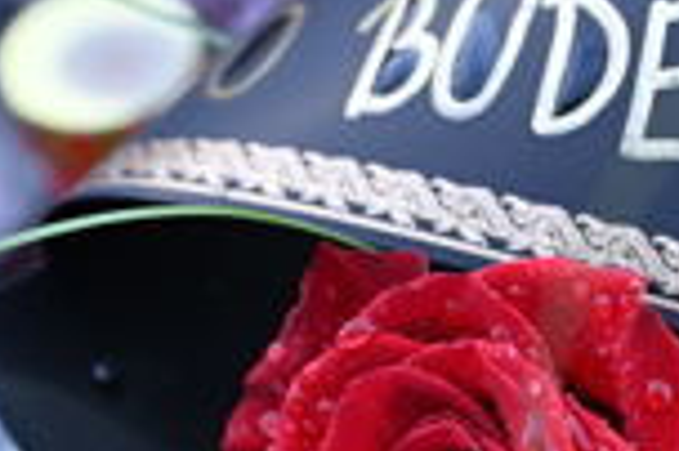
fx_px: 2996
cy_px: 554
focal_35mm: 159
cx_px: 1059
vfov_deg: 8.5
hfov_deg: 12.2
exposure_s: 1/400
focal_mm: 35
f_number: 5
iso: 1250
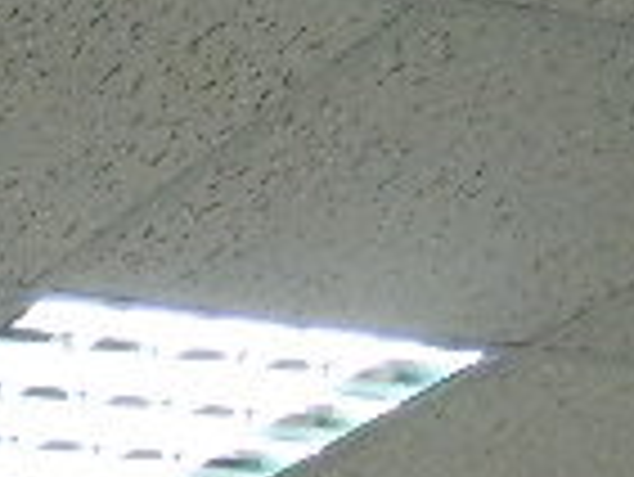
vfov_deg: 6.9
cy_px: 1678
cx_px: -845
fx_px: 3318
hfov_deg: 9.7
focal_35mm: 181
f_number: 3.1
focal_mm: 4.5
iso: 400
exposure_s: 1/60
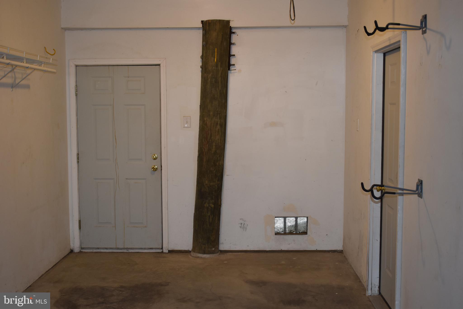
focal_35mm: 45
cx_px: 232
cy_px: 154
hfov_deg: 43.6
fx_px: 579
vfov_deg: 29.9
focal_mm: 30
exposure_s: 1/60
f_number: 4.5
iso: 450
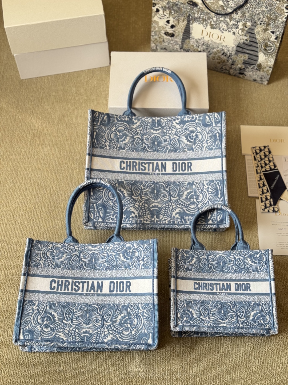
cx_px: 144
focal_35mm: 48
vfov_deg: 39.7
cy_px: 192
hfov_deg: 30.3
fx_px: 532
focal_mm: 6.76
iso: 100
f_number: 1.78
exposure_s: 1/60
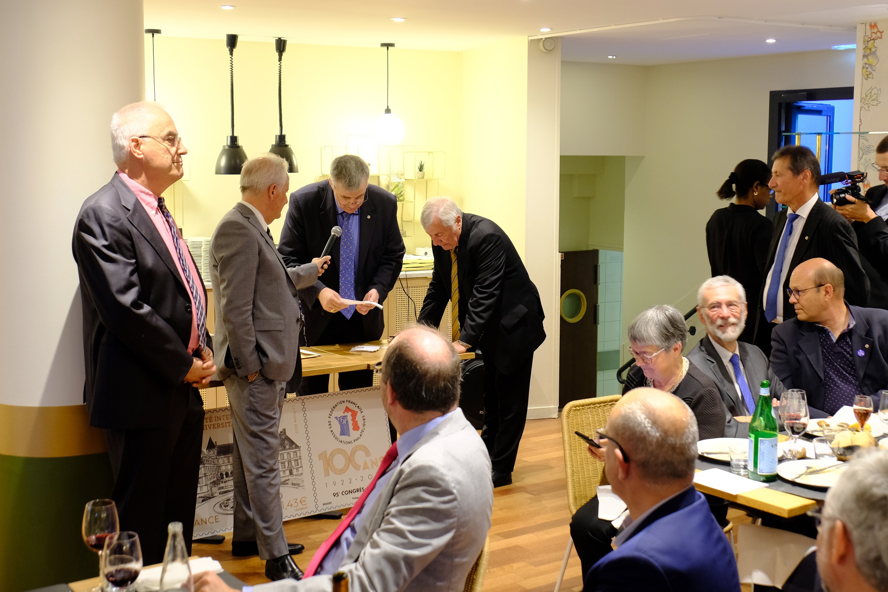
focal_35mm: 46
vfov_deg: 29.2
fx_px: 1135
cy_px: 296
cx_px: 444
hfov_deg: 42.7
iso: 1600
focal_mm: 30.9
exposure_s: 1/10
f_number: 5
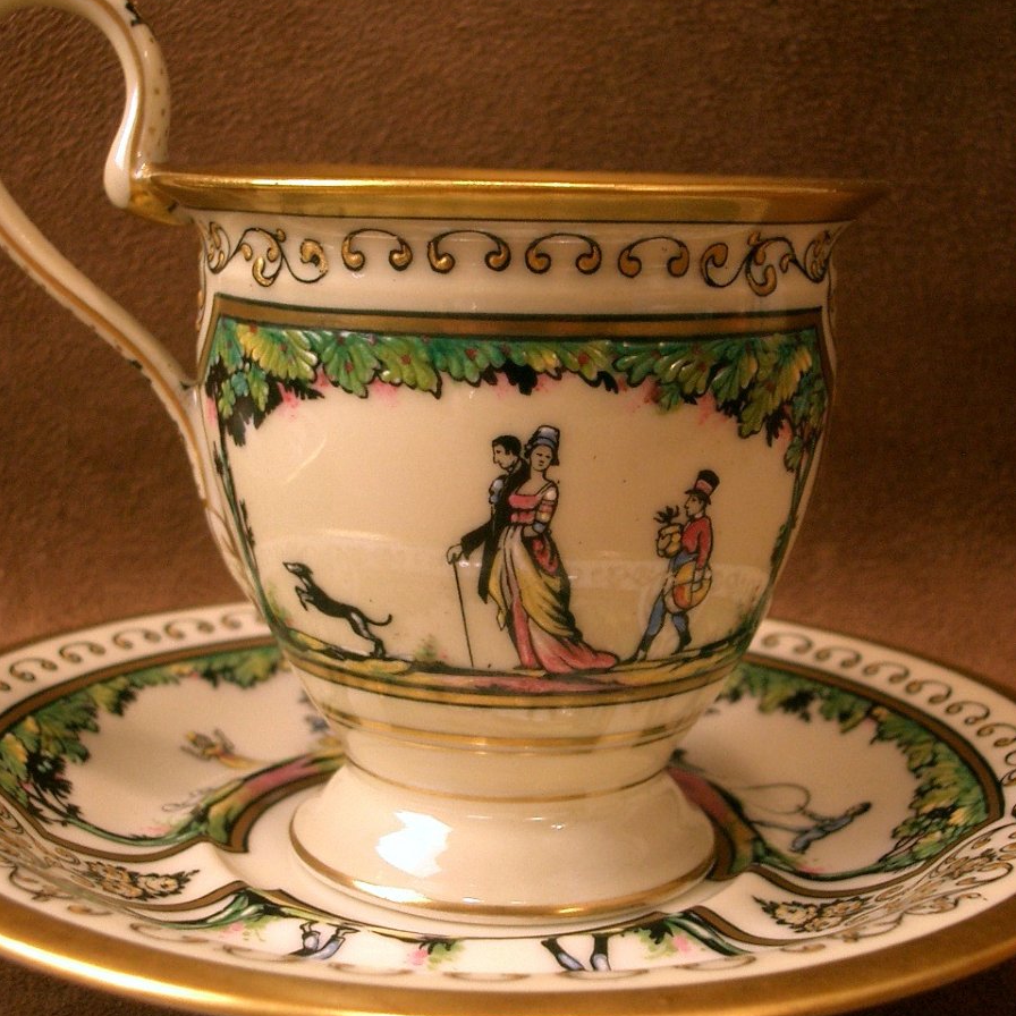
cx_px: 508
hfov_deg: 29.6
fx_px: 1926
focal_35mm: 58
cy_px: 523
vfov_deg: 29.6
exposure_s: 1/50
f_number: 3.1
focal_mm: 8.2
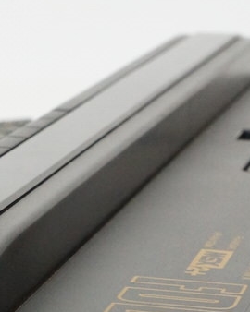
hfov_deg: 7.9
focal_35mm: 191
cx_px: -170
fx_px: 1768
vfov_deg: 9.9
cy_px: 408
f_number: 10
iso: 1600
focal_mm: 29
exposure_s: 1/30
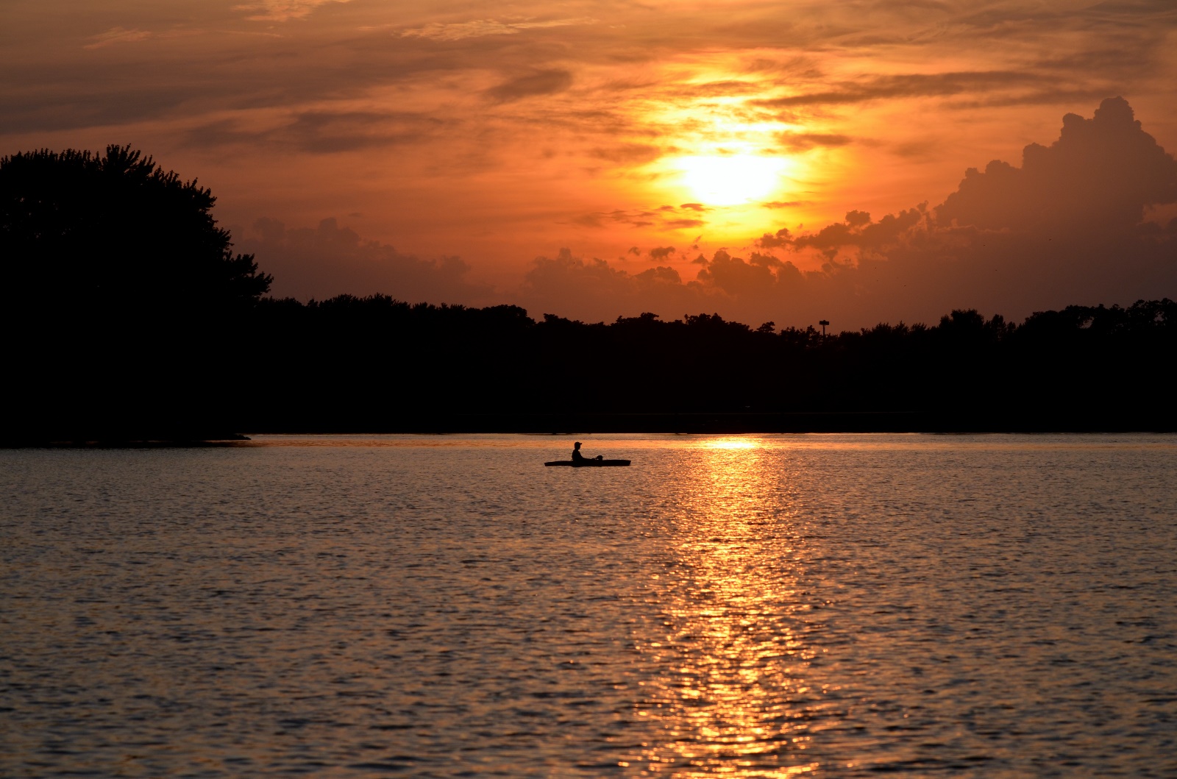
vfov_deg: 9.1
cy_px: 390
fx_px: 4893
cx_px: 588
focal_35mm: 150
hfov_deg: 13.7
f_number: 8
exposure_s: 1/1000
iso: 125
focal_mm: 100
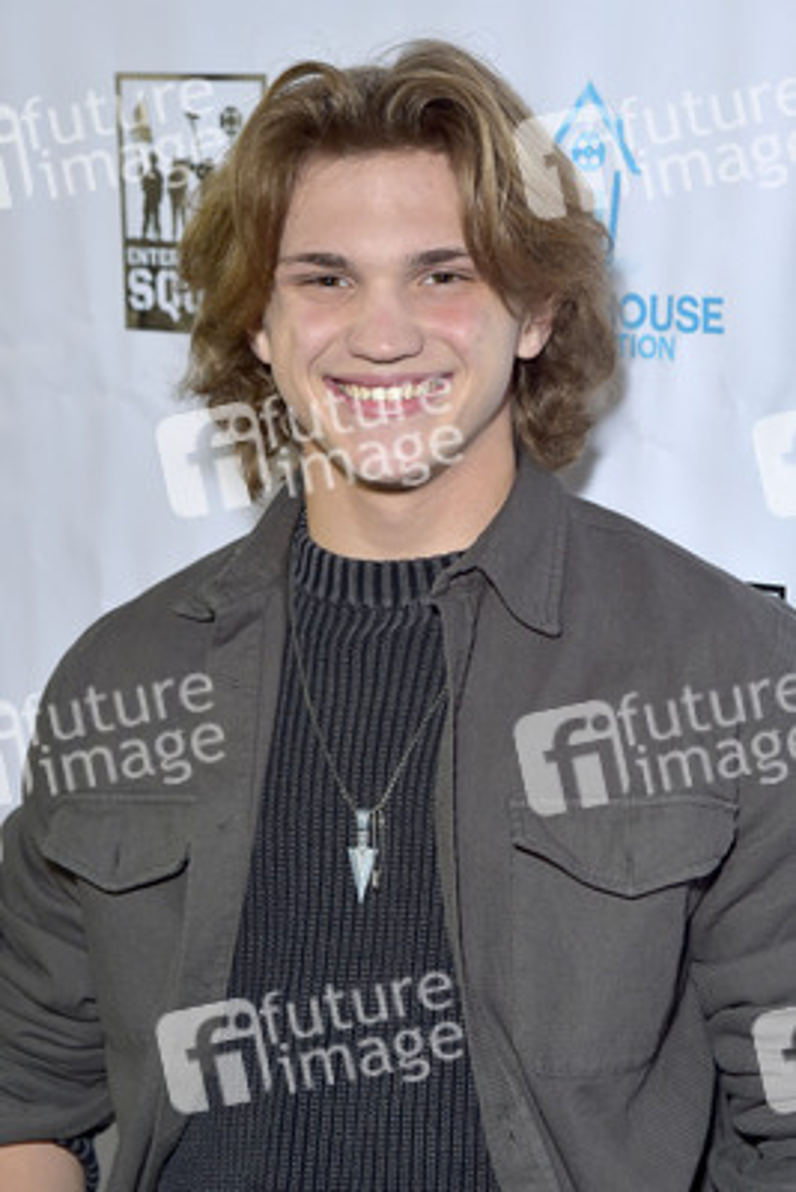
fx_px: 3148
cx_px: 398
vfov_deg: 21.5
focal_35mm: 95
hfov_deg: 14.4
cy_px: 596
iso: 1250
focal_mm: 95
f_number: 6.3
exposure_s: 1/250
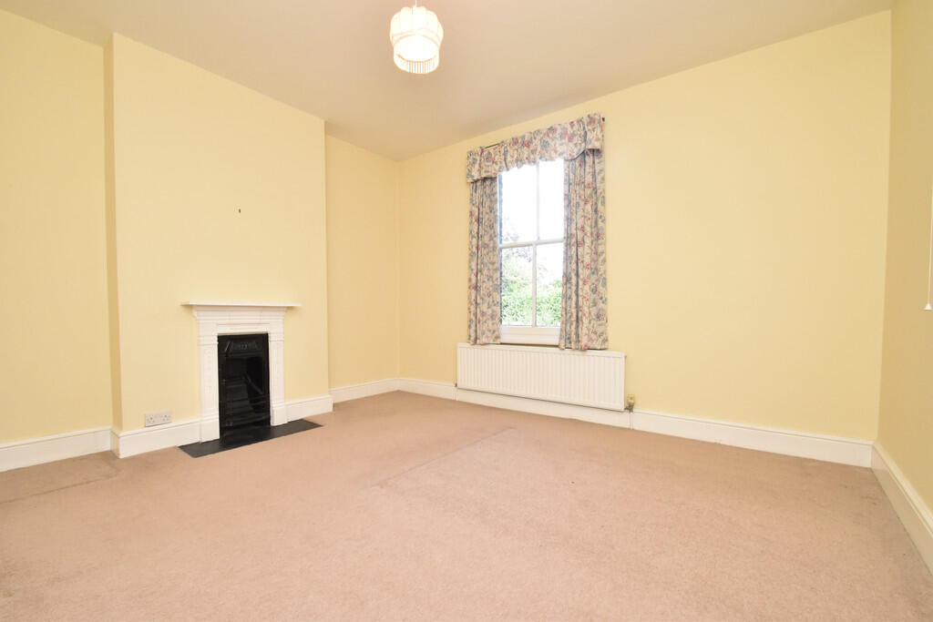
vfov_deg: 77.3
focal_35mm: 15
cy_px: 311
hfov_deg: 100.4
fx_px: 389
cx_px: 466
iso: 1600
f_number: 10
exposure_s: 1/60
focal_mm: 10
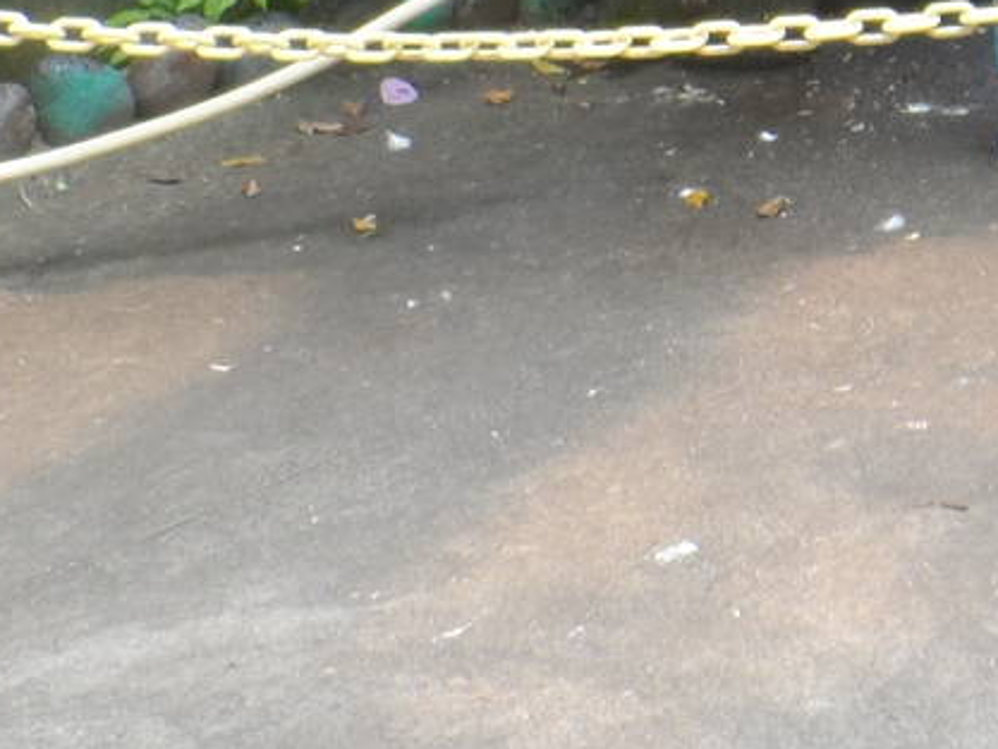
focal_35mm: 92
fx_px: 2653
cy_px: -433
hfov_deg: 17.8
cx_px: 1697
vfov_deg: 14.7
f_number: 3.2
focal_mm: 4
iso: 80
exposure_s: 1/90
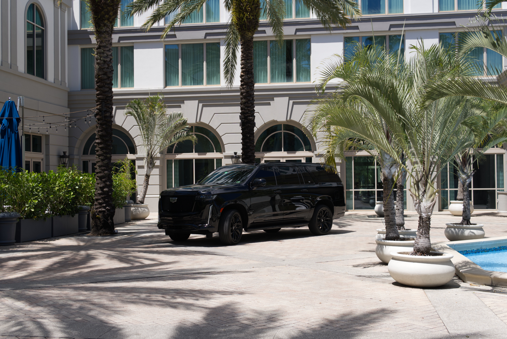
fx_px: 634
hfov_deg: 43.6
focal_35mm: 45
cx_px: 254
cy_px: 170
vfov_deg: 29.9
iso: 100
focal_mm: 30
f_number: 4.5
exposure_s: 1/640
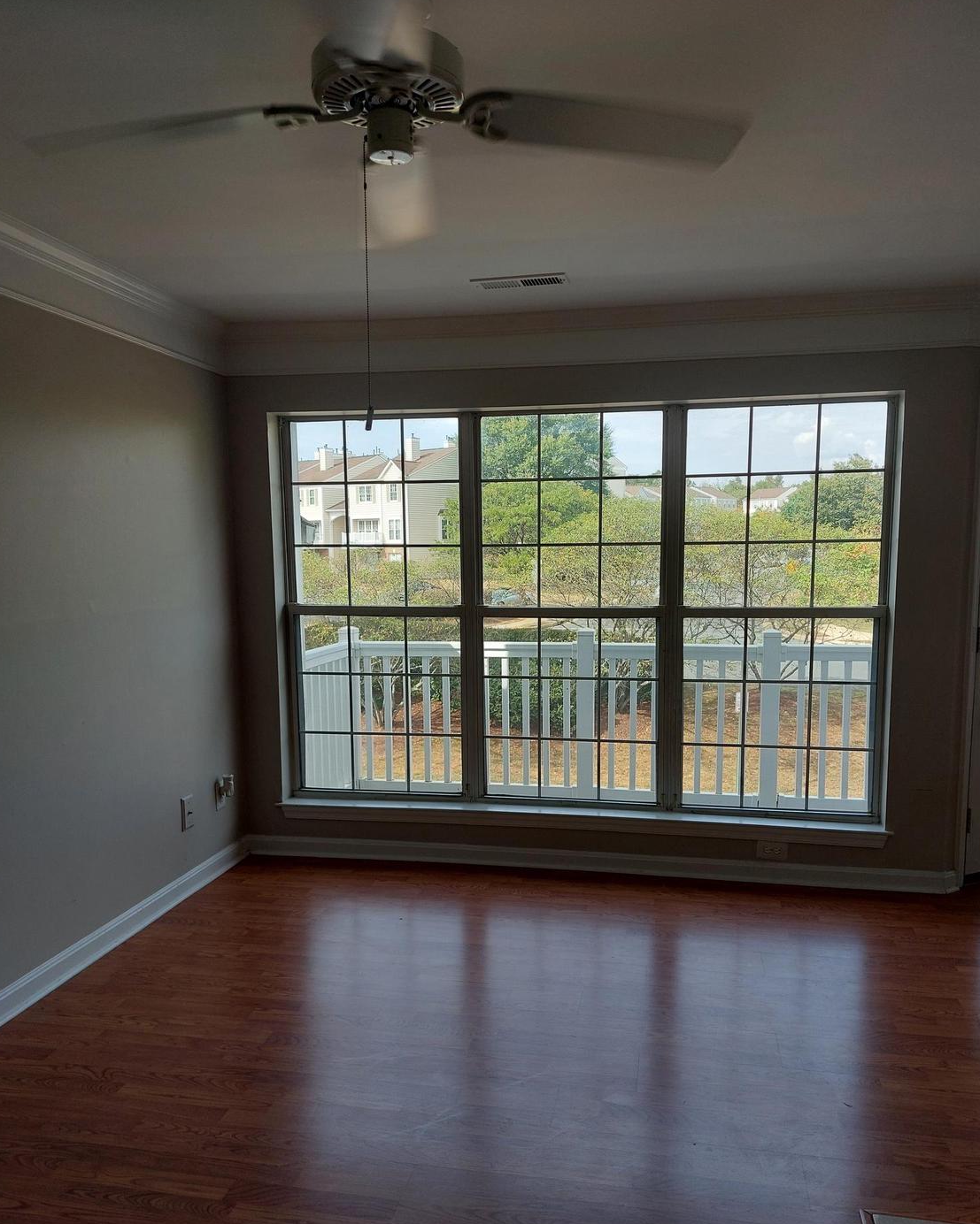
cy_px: 668
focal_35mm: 26
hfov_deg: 54.9
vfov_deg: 65.9
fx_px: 943
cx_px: 484
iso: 25
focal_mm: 5.23
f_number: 1.8
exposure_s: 1/166
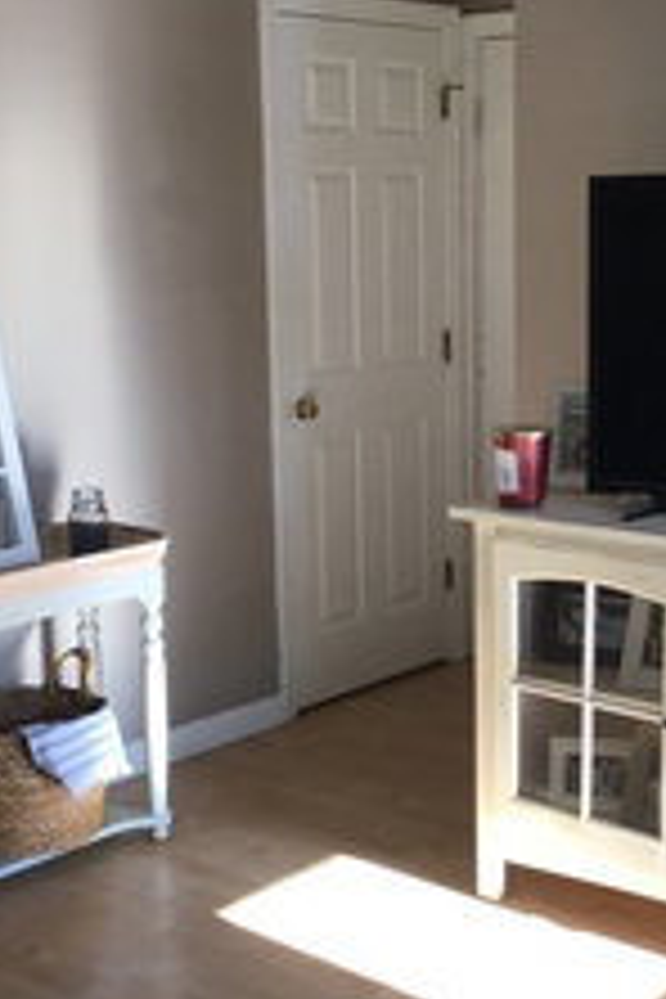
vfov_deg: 32.4
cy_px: 500
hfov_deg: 21.9
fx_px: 1720
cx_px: 416
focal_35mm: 62
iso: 32
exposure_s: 1/60
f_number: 2.4
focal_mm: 3.3
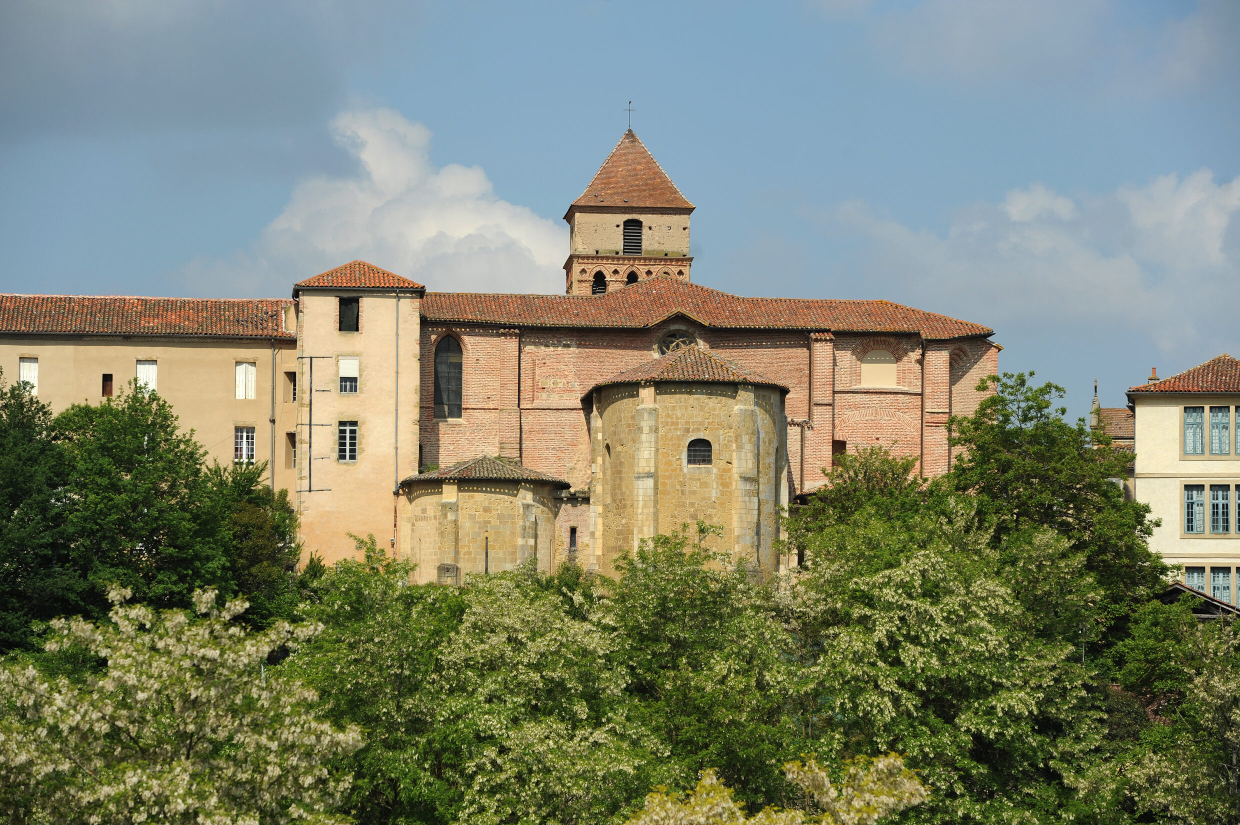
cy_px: 412
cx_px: 620
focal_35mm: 130
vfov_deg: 10.5
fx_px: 4475
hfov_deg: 15.8
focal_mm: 130
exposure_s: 1/1250
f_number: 6.3
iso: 200
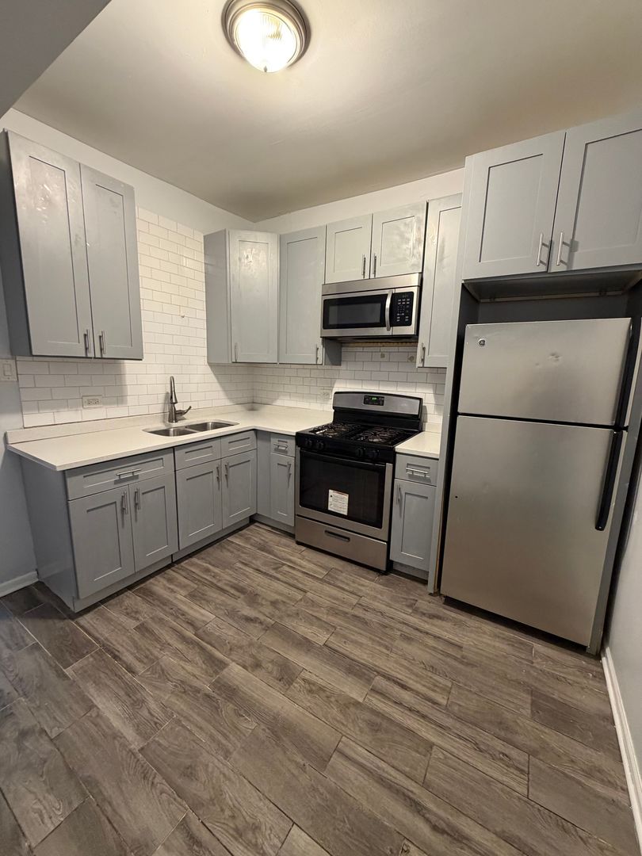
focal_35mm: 14
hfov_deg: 85.7
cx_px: 321
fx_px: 346
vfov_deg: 102.1
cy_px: 428
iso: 320
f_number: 2.2
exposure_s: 1/60
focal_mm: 2.22
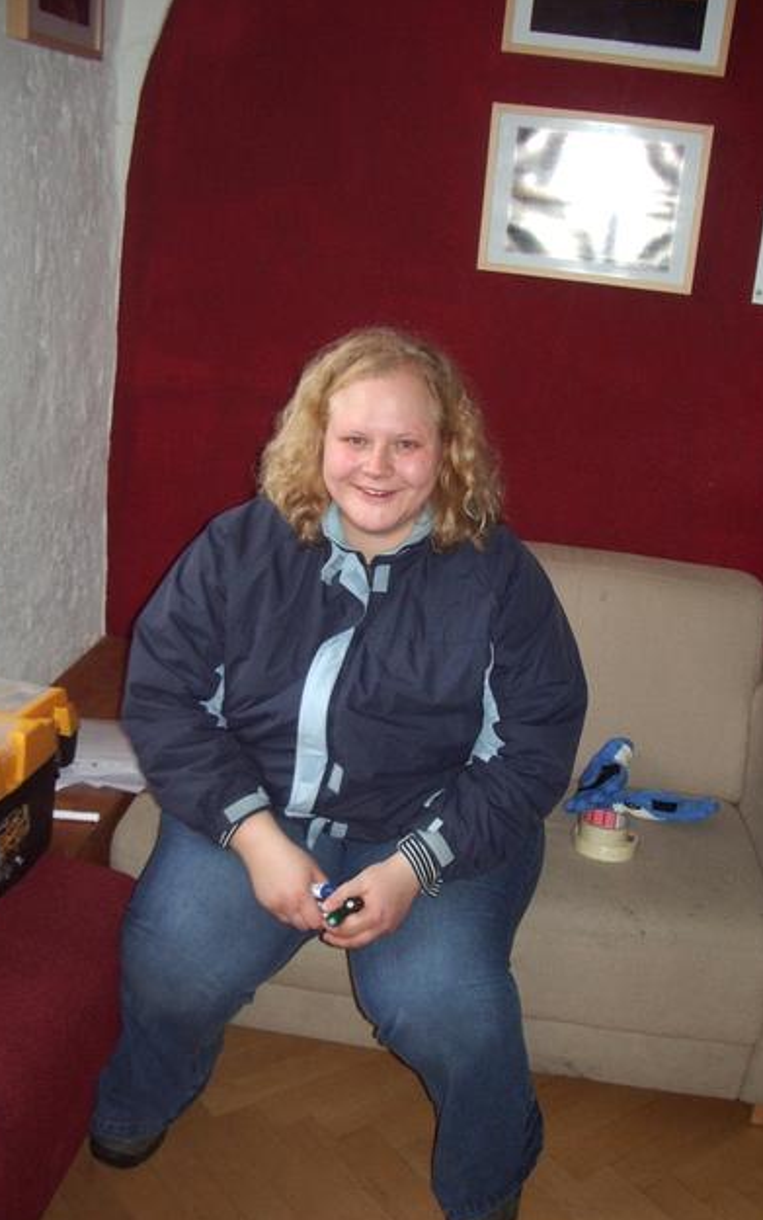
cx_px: 412
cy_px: 617
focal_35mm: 38
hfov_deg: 33.6
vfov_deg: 51.5
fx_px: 1263
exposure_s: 1/40
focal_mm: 5.8
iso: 200
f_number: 2.6
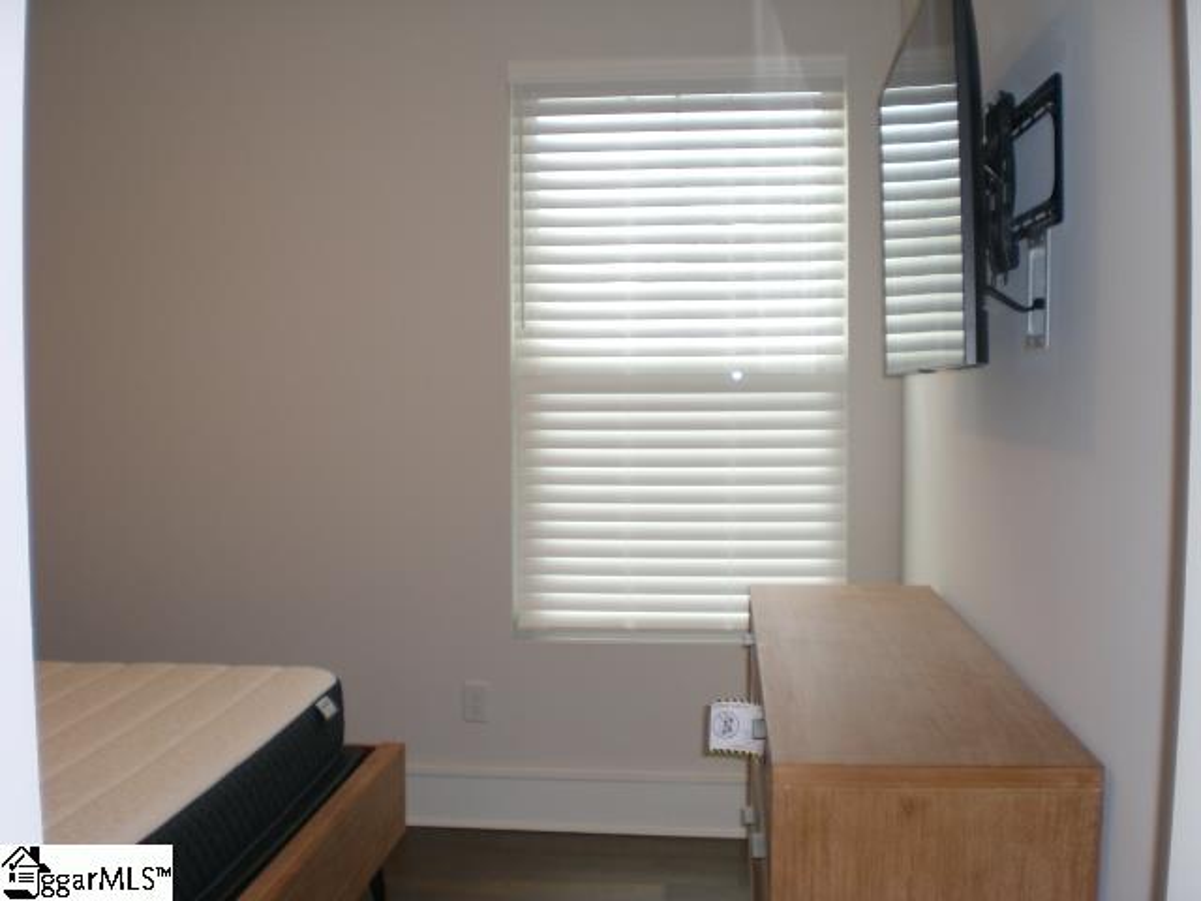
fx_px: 1318
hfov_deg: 49.0
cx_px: 600
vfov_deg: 37.7
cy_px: 450
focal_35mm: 38
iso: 100
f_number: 3.1
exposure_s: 1/80
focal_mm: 6.3
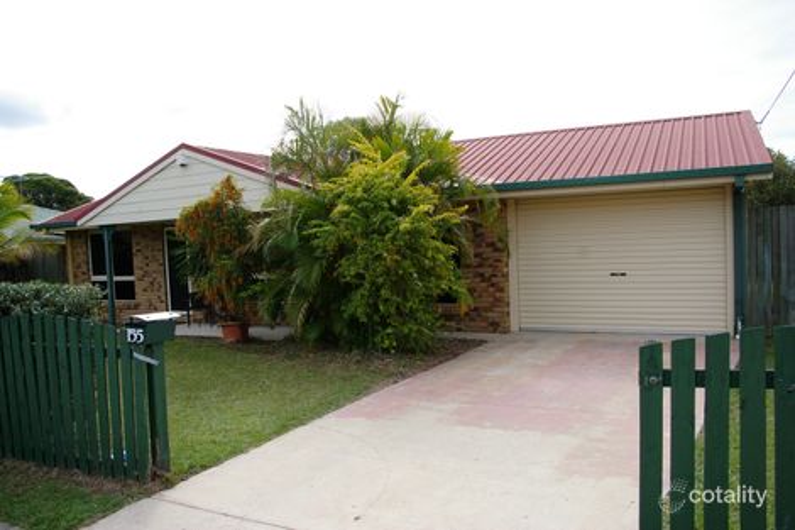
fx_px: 596
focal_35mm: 27
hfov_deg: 67.4
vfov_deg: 47.9
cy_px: 265
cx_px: 398
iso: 200
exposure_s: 1/350
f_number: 6.7
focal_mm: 18
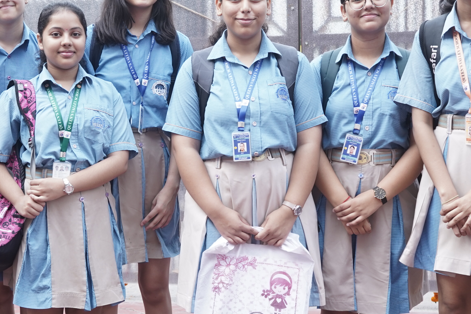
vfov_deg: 18.6
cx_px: 159
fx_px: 955
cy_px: 192
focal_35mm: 73
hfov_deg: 27.5
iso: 400
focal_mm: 28
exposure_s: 1/200
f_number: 4.5
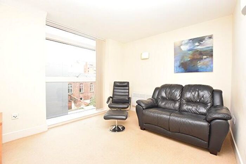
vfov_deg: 77.3
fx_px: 102
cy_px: 82
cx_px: 123
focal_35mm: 15
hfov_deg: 100.4
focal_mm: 10
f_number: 5.6
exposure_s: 1/125
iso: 800
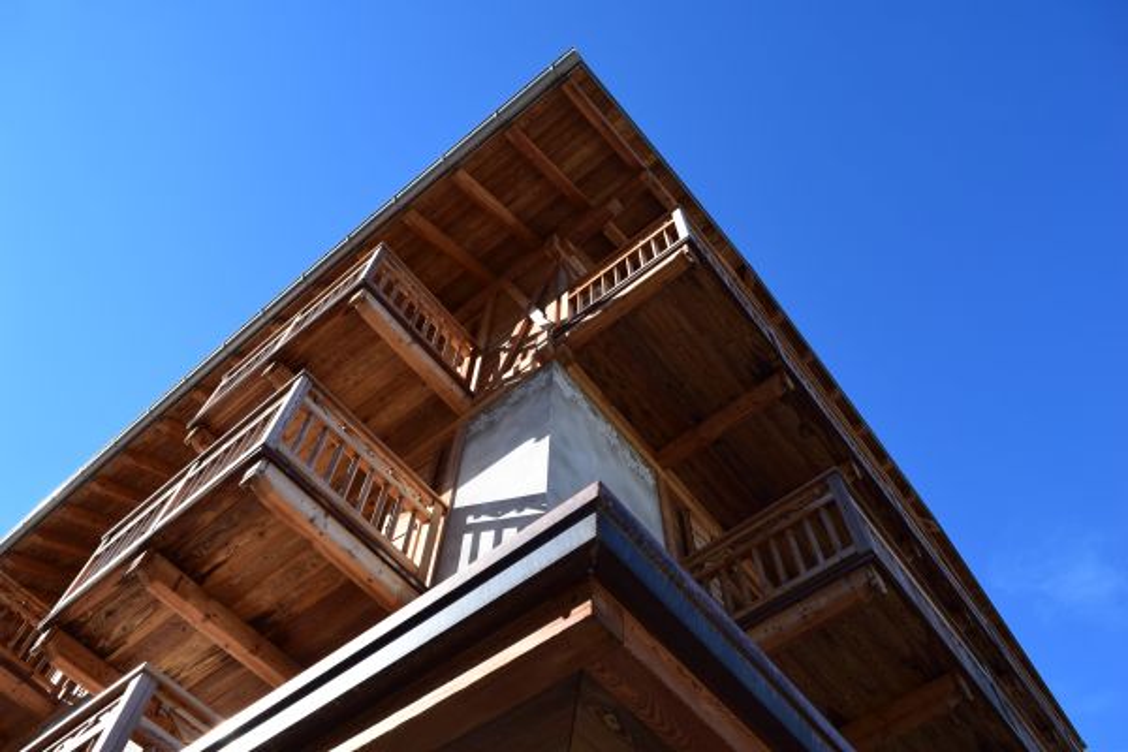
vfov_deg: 47.9
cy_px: 376
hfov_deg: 67.4
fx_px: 846
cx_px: 564
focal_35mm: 27
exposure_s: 1/250
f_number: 8
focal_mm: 18
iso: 200
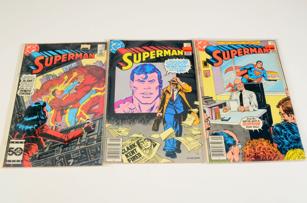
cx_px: 154
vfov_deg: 34.1
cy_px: 102
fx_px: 332
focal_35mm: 39
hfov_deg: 49.6
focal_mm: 26
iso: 200
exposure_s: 1/160
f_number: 14
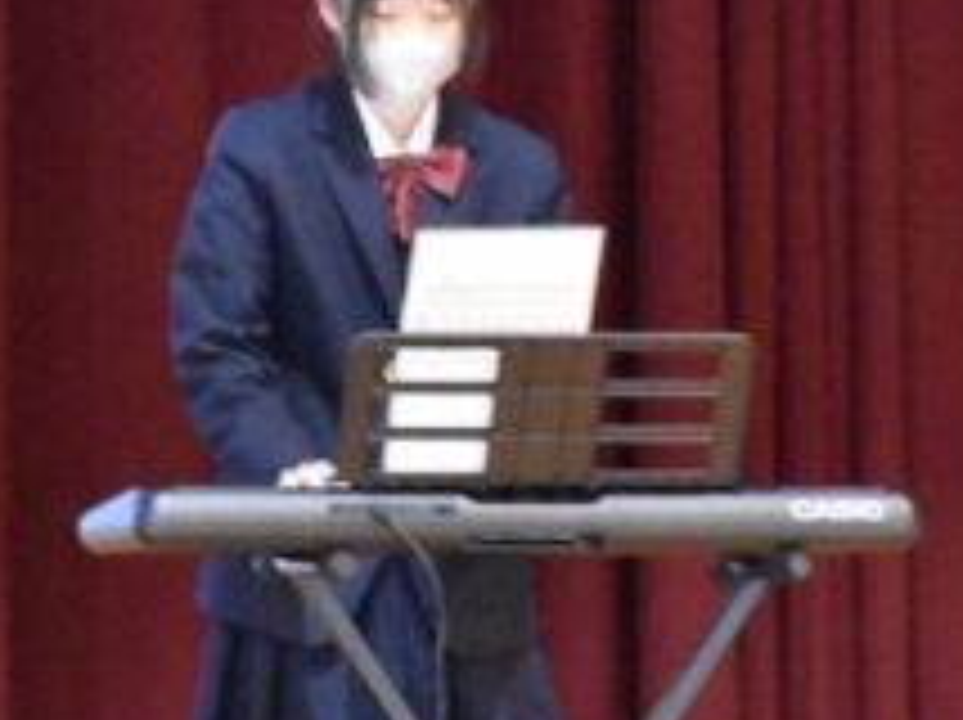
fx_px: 25232
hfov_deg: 2.2
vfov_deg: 1.6
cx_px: 878
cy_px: 374
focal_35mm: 908
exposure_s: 1/40
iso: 12800
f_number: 5.3
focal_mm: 210
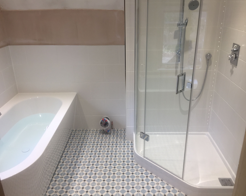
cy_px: 96
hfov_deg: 57.2
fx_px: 226
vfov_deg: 47.1
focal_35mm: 31
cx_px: 125
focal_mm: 4.15
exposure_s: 1/50
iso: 32
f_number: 2.2
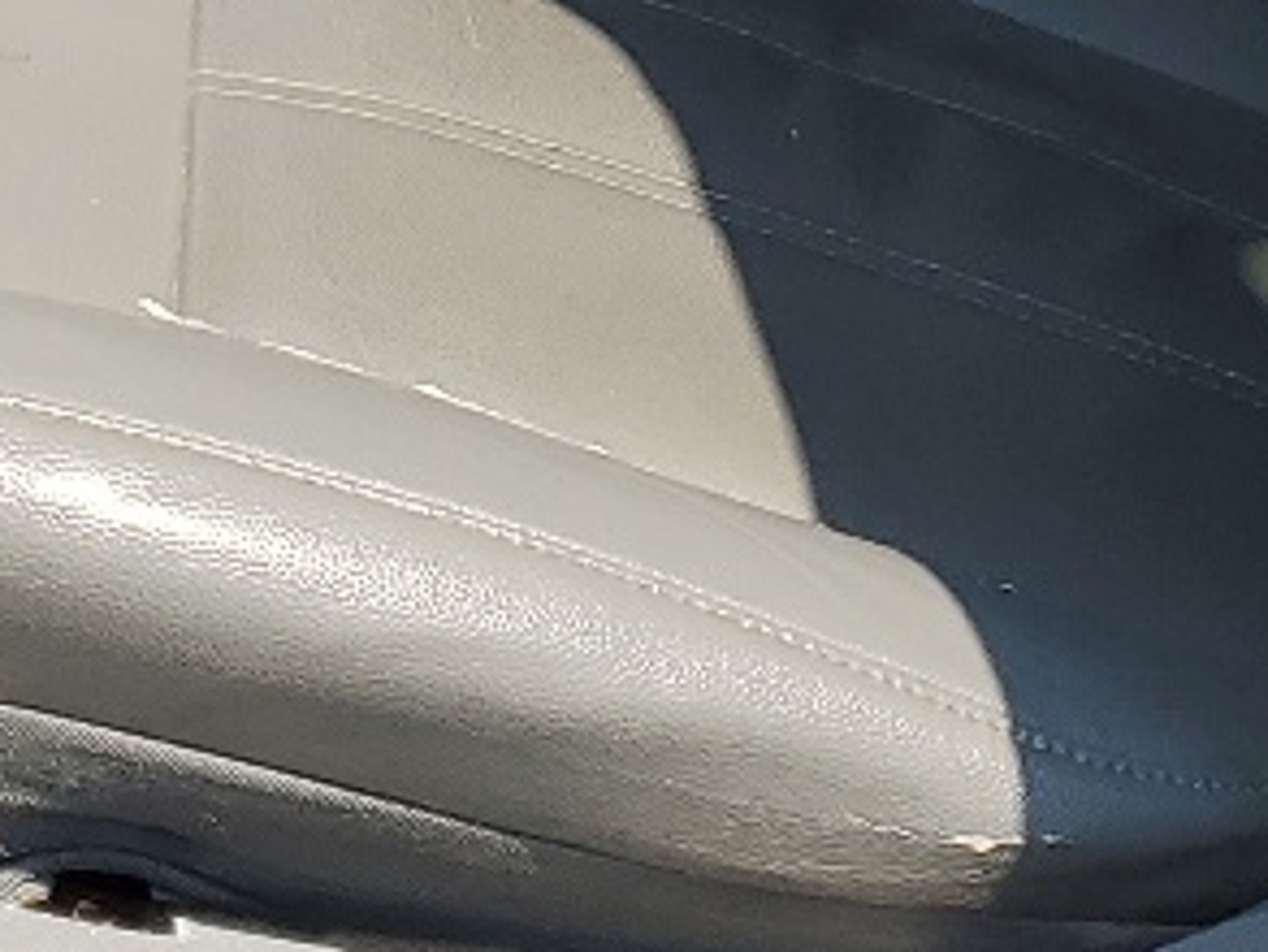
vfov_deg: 9.9
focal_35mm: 142
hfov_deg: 13.9
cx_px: 355
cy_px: -788
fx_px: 5204
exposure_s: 1/1667
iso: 50
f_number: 1.5
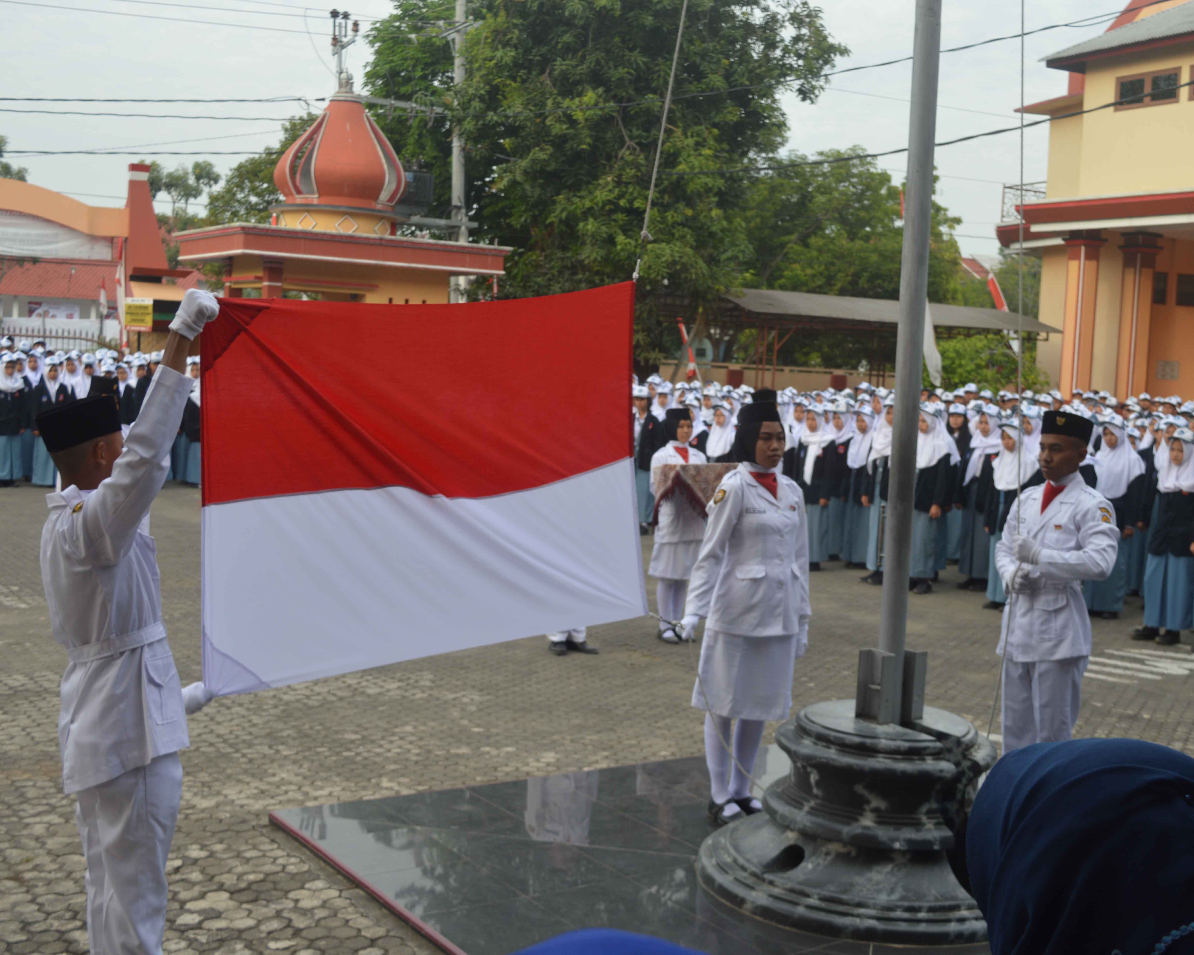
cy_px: 478
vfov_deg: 36.5
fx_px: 1449
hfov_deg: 44.7
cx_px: 663
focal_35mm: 41
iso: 100
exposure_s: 1/125
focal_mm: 24
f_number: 5.6
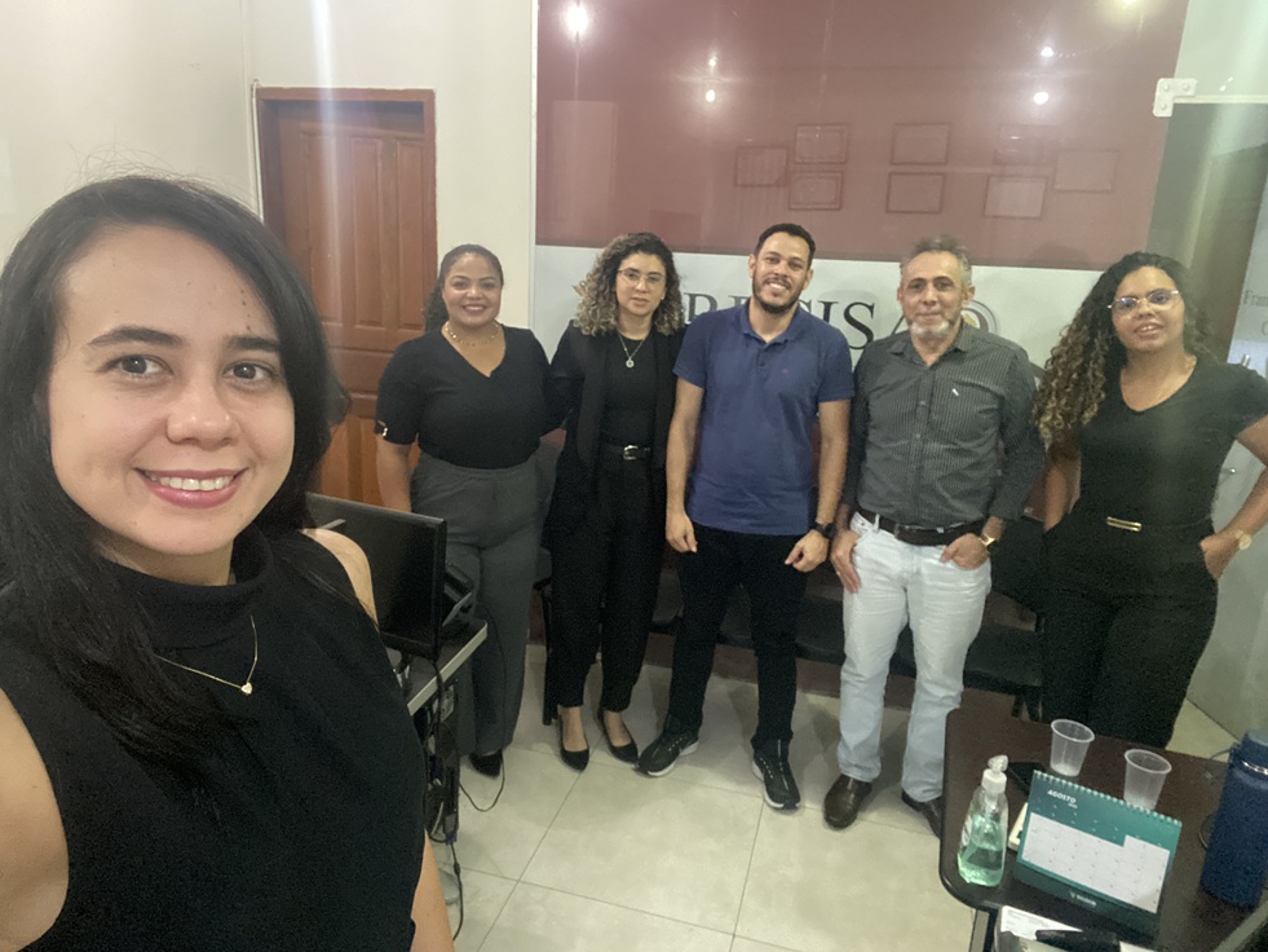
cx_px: 618
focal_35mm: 24
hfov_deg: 71.6
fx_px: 879
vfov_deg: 56.8
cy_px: 472
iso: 640
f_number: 2.2
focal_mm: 2.71
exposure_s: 1/24
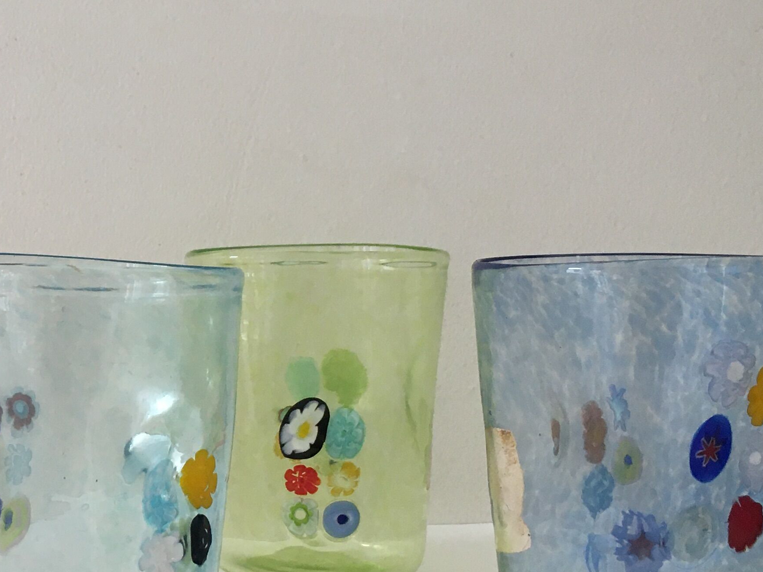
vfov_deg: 21.9
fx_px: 1477
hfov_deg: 27.2
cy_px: 282
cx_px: -19
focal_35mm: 67
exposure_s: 1/33
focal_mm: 4.15
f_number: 2.2
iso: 40
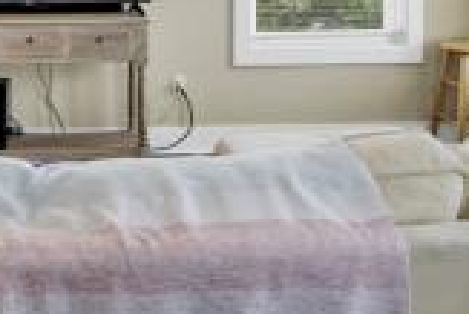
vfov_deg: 21.4
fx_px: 756
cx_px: 29
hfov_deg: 32.4
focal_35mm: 58
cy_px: -86
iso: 200
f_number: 11
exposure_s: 1/4
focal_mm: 21
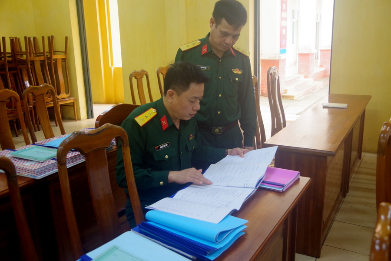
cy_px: 130
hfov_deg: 53.1
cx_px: 196
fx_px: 391
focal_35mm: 36
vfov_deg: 36.9
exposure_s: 1/50
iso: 800
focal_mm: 24
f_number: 4
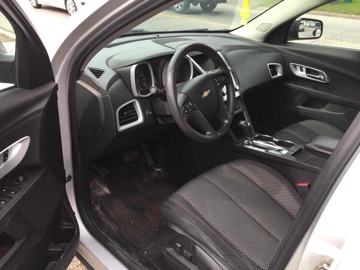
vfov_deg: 48.2
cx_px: 180
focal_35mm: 29
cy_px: 135
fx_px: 302
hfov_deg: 61.7
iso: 32
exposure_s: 1/169
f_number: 2.2
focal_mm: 4.15
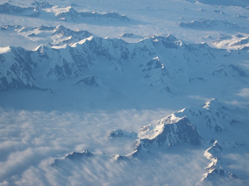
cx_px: 124
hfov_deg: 20.4
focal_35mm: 96
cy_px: 93
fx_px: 691
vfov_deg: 15.4
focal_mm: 17.1
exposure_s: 1/250
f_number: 5.2
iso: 80
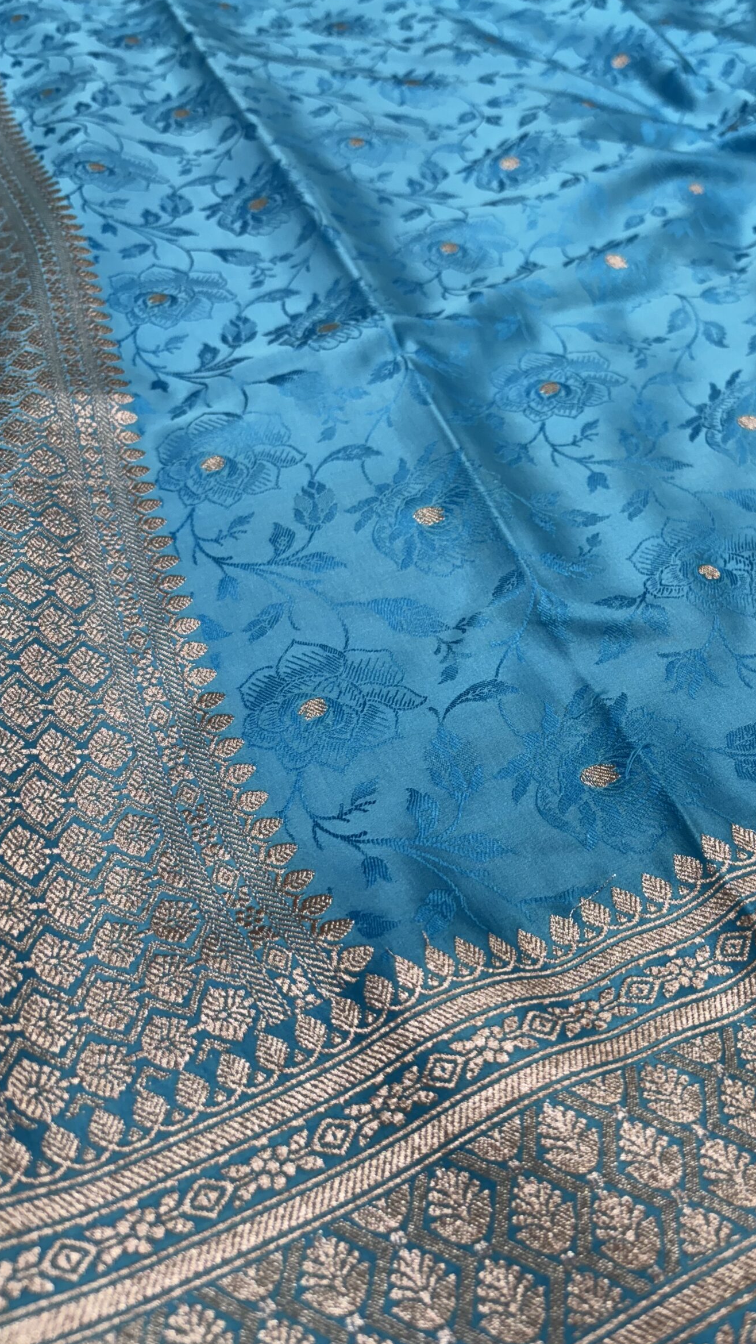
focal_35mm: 31
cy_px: 644
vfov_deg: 62.6
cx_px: 548
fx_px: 1105
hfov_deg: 37.1
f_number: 1.6
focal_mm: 5.96
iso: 64
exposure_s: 1/100
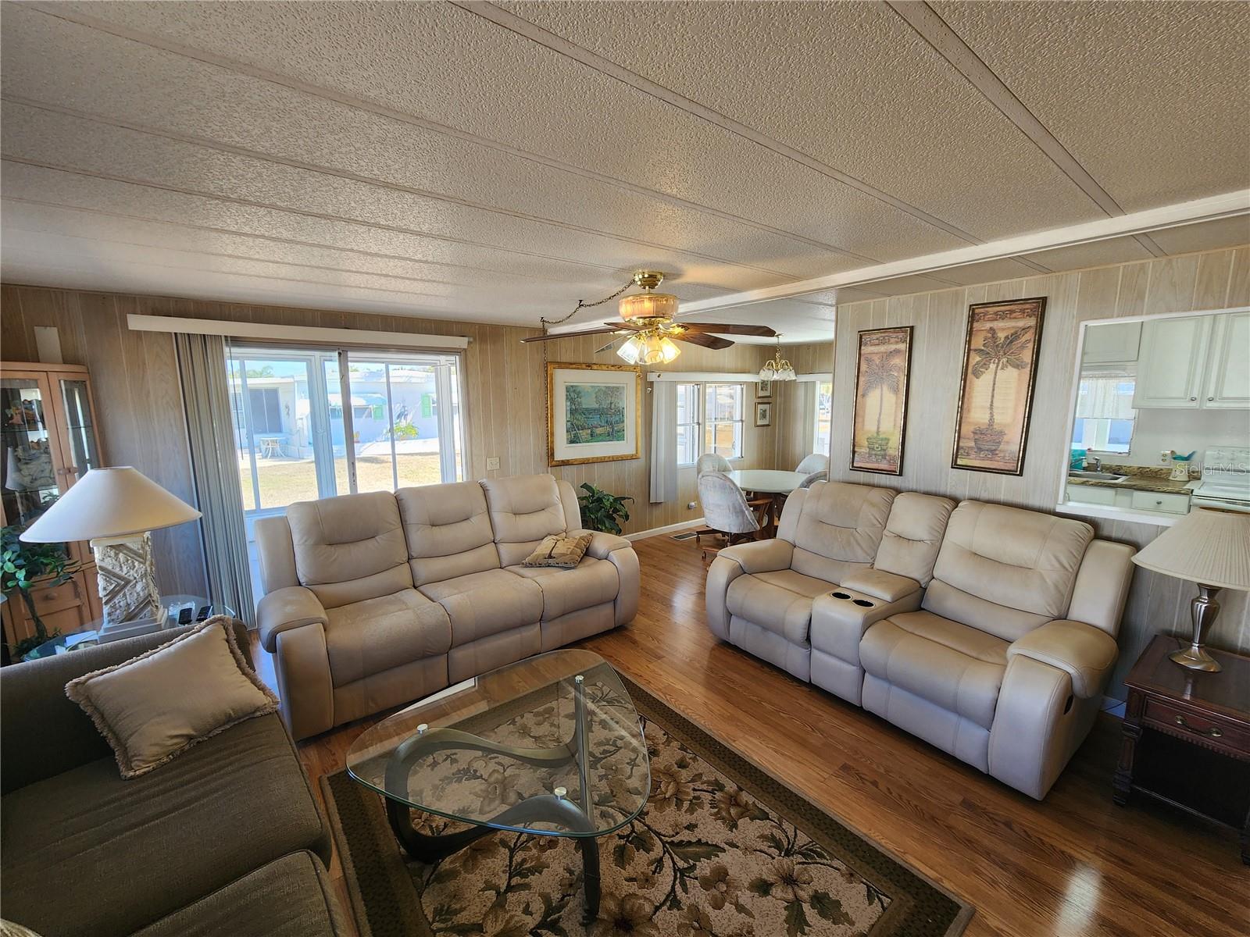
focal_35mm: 13
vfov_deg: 89.9
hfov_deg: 106.2
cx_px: 625
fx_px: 469
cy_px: 468
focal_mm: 2.2
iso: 64
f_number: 2.2
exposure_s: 1/60
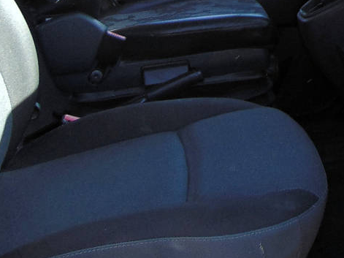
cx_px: 279
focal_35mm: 85
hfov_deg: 22.7
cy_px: -91
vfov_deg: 16.3
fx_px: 844
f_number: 3
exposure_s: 1/160
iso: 80
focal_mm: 4.5
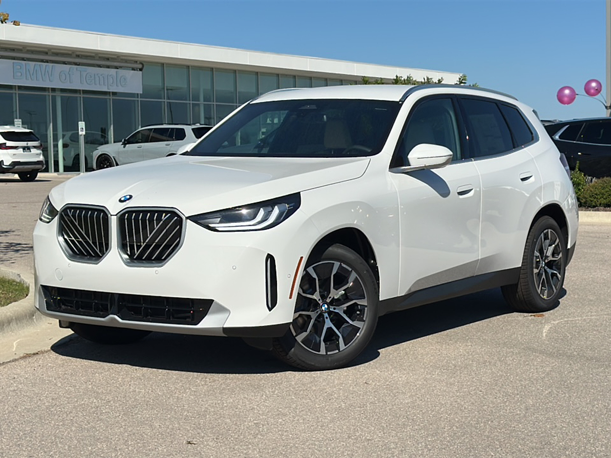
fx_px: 1041
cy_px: 229
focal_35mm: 59
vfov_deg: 24.8
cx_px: 306
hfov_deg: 32.7
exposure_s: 1/9091
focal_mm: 6.86
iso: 64
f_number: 1.78
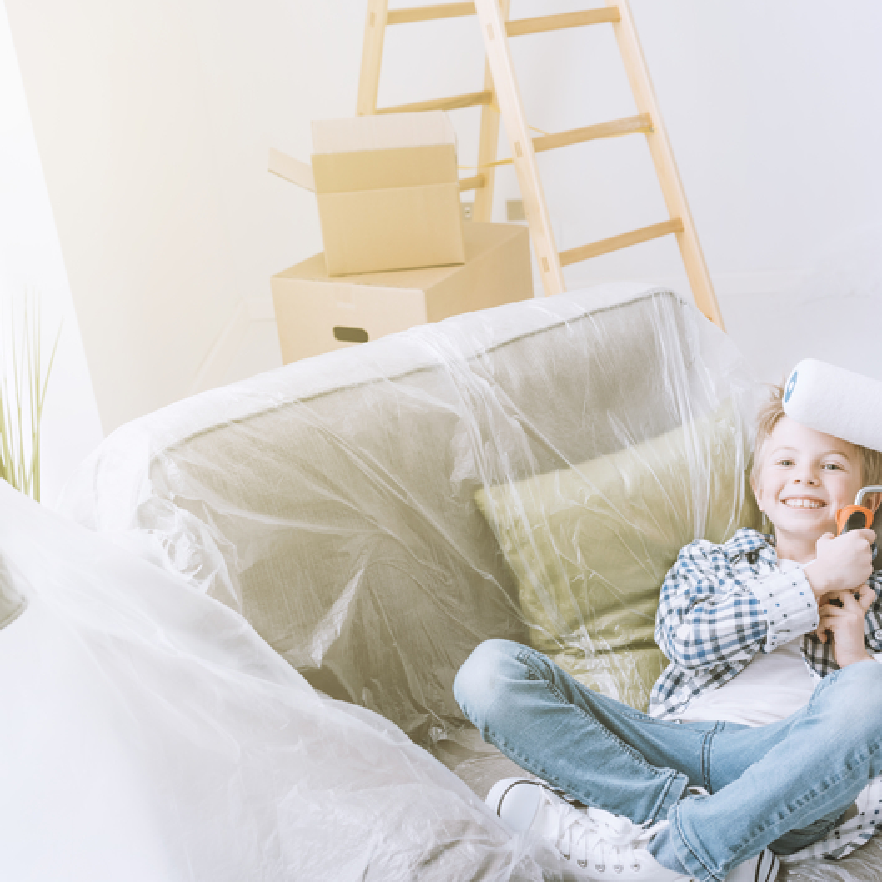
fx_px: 1297
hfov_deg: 36.7
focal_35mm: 45
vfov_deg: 37.6
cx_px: 660
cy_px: 438
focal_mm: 35
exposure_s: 1/125
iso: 100
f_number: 5
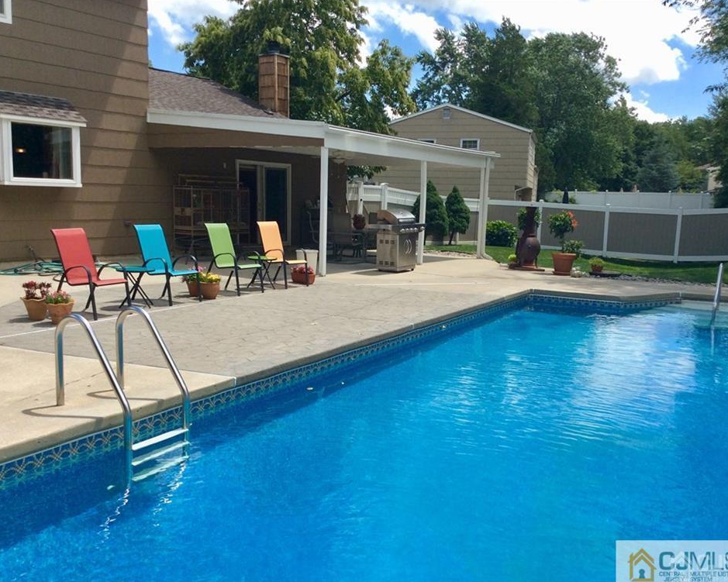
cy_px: 293
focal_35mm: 34
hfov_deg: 52.8
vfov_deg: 43.3
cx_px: 378
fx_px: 732
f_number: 2.4
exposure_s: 1/1144
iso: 32
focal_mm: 3.3
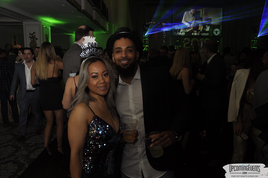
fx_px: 234
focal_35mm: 32
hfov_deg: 59.6
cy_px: 89
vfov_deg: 41.6
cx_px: 134
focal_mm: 21
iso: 400
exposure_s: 1/60
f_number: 5
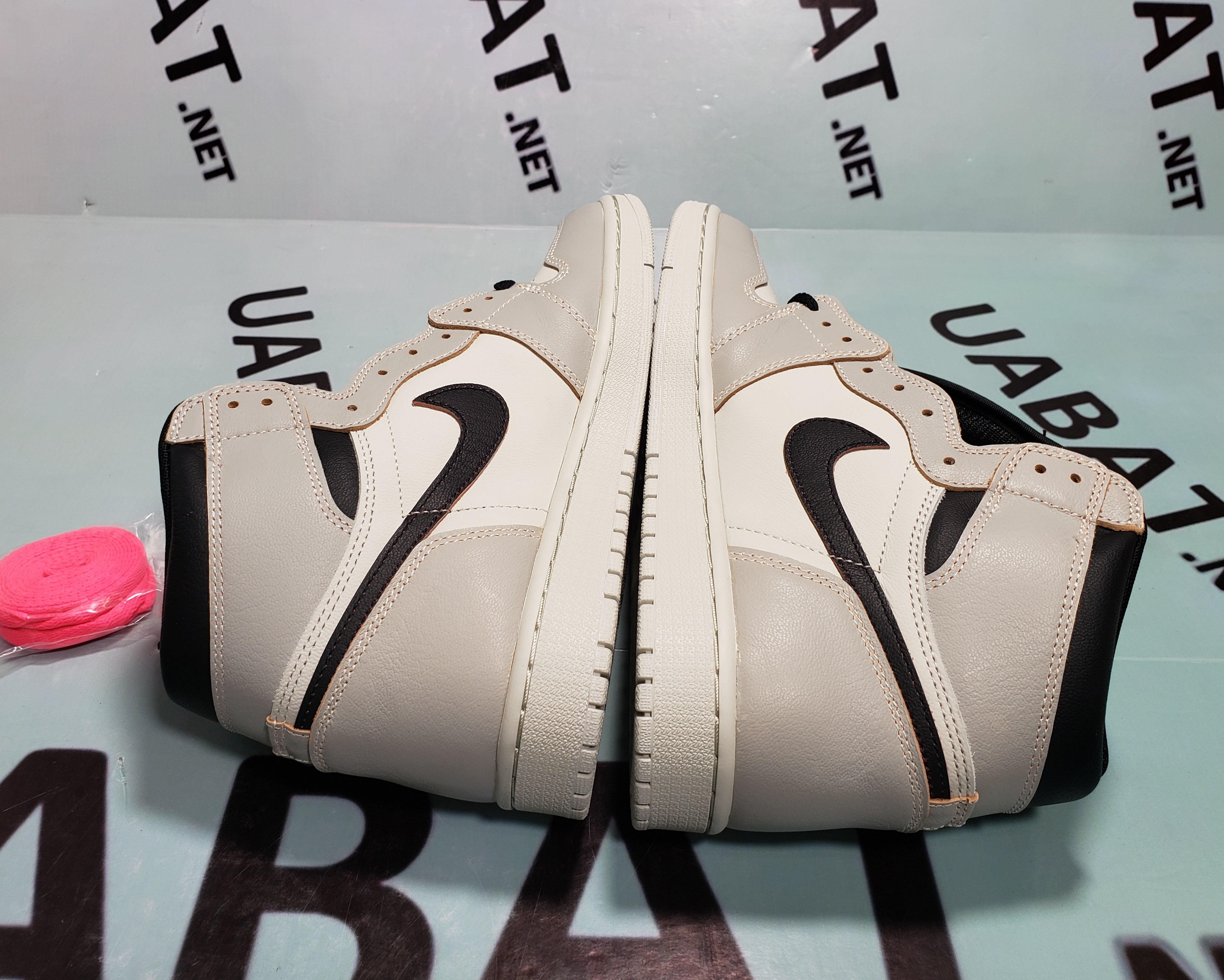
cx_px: 597
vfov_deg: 50.0
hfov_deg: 60.4
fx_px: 1051
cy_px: 464
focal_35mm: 29
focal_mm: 4.3
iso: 64
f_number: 2.4
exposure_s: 1/50
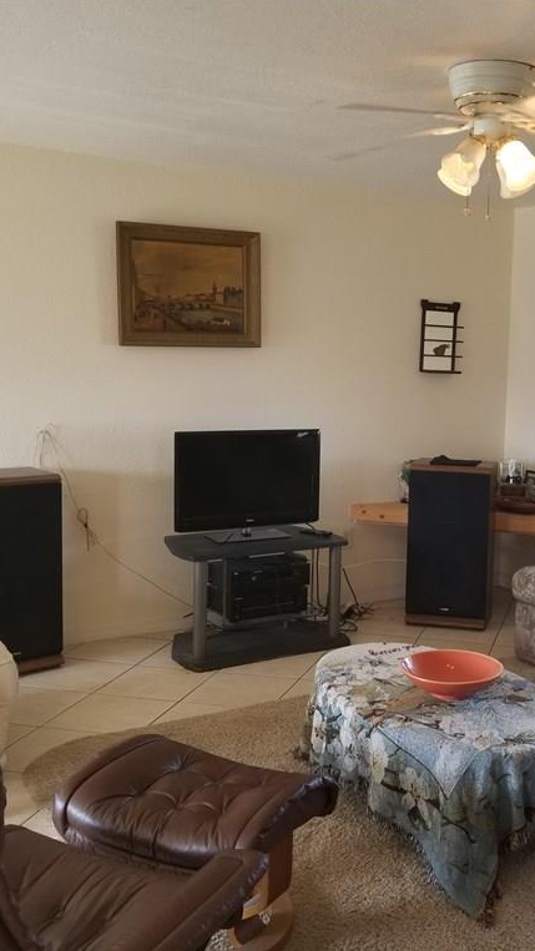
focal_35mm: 38
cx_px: 444
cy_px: 475
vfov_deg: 52.8
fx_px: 959
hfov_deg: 30.3
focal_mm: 4.25
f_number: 1.7
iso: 64
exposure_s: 1/60
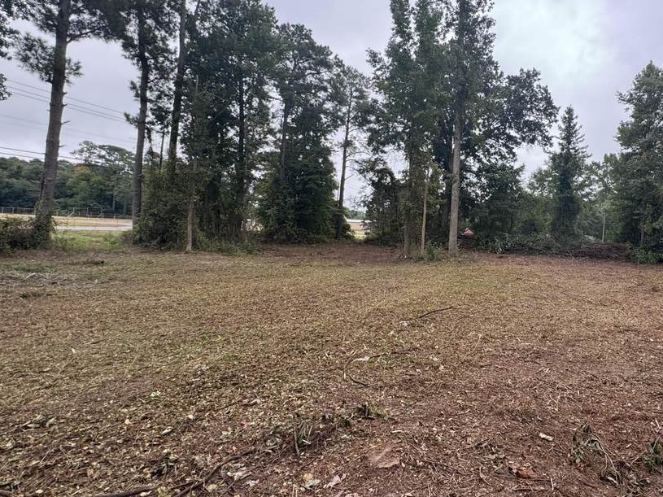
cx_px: 456
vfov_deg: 60.8
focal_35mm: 22
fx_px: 421
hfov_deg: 73.4
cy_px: 215
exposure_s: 1/142
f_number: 2.2
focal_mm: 2.22
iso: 40
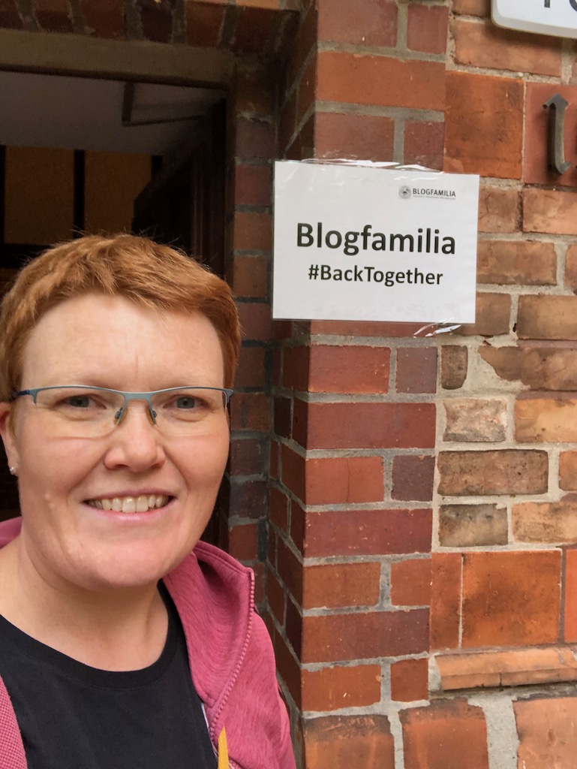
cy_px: 384
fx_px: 711
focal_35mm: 32
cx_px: 288
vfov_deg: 56.8
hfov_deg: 44.2
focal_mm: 2.87
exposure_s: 1/120
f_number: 2.2
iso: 80
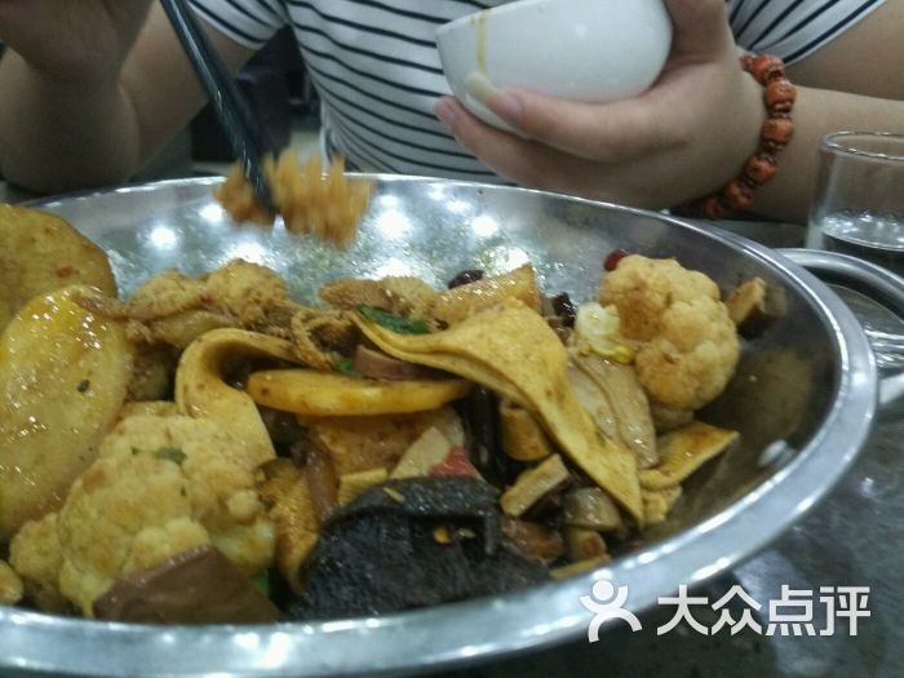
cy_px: 339
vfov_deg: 46.8
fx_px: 783
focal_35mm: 30
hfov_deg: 60.0
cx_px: 452
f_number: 2
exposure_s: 1/14
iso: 921
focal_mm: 4.12
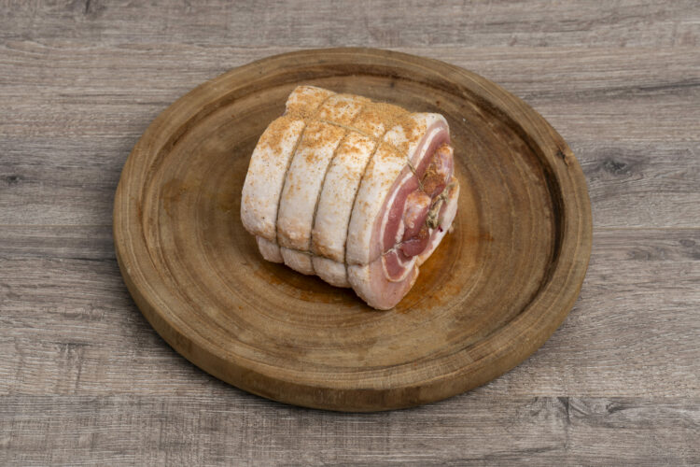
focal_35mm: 96
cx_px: 350
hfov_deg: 21.2
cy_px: 234
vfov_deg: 14.3
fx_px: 1867
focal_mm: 96
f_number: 14
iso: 200
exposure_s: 1/125
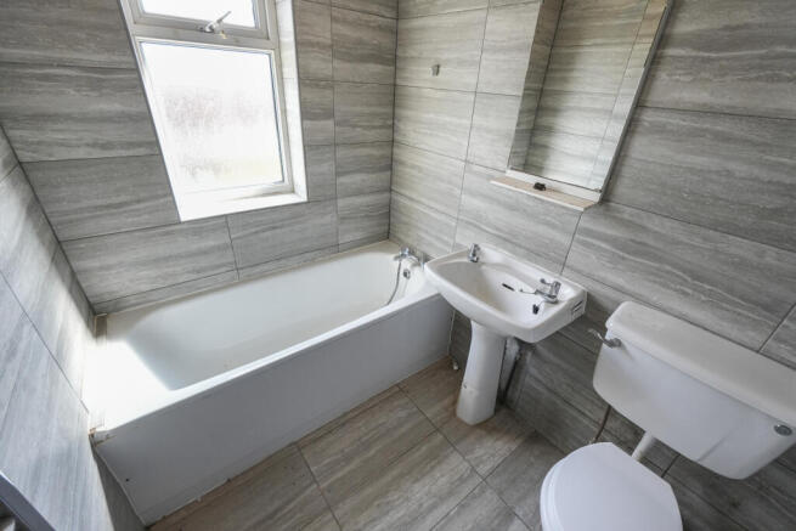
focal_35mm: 15
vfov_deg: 77.4
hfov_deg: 100.4
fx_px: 332
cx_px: 398
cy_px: 266
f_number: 4
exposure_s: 1/60
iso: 250
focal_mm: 10
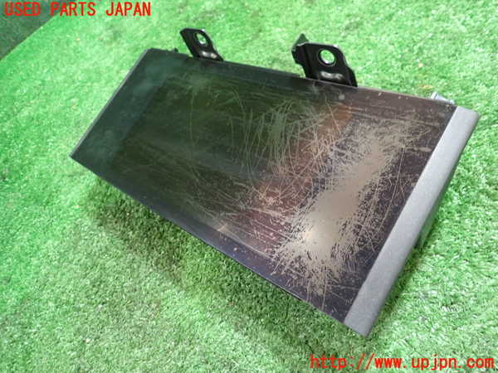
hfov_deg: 69.4
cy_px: 186
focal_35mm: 25
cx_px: 249
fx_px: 360
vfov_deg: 54.9
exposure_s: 1/30
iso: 640
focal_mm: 4.5
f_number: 2
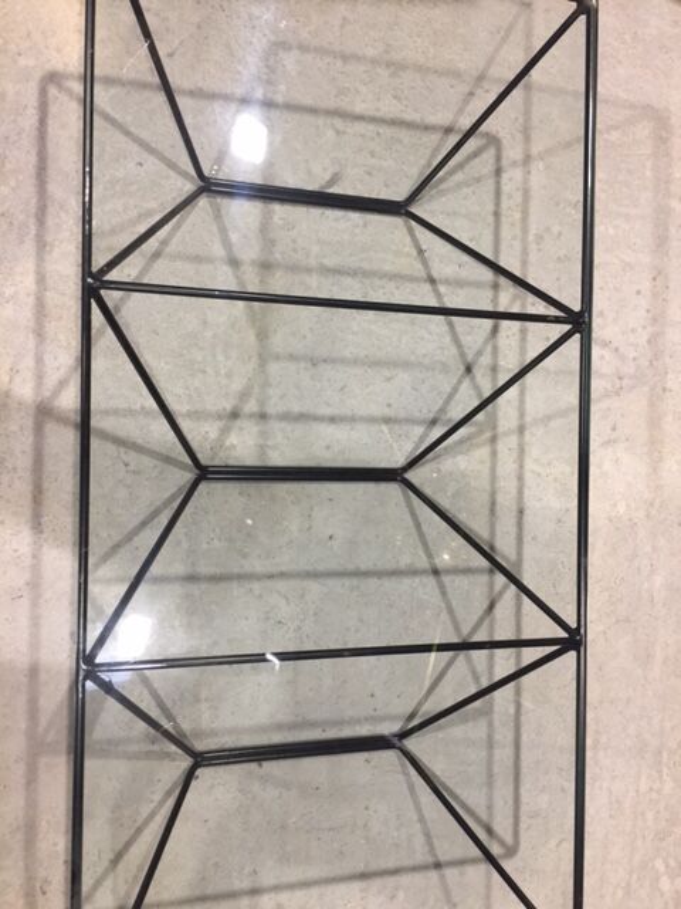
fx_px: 761
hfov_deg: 48.2
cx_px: 340
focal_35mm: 29
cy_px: 454
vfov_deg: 61.7
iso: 125
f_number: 2.2
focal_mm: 4.15
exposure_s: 1/33
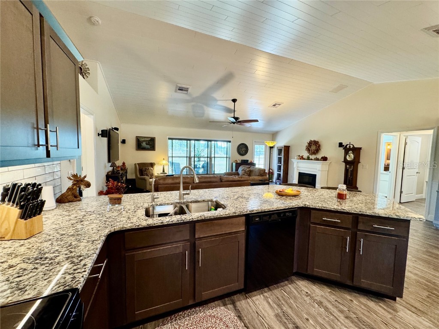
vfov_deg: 85.7
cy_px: 164
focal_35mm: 14
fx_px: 178
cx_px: 220
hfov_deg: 102.1
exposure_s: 1/60
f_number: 2.2
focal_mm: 2.22
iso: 250
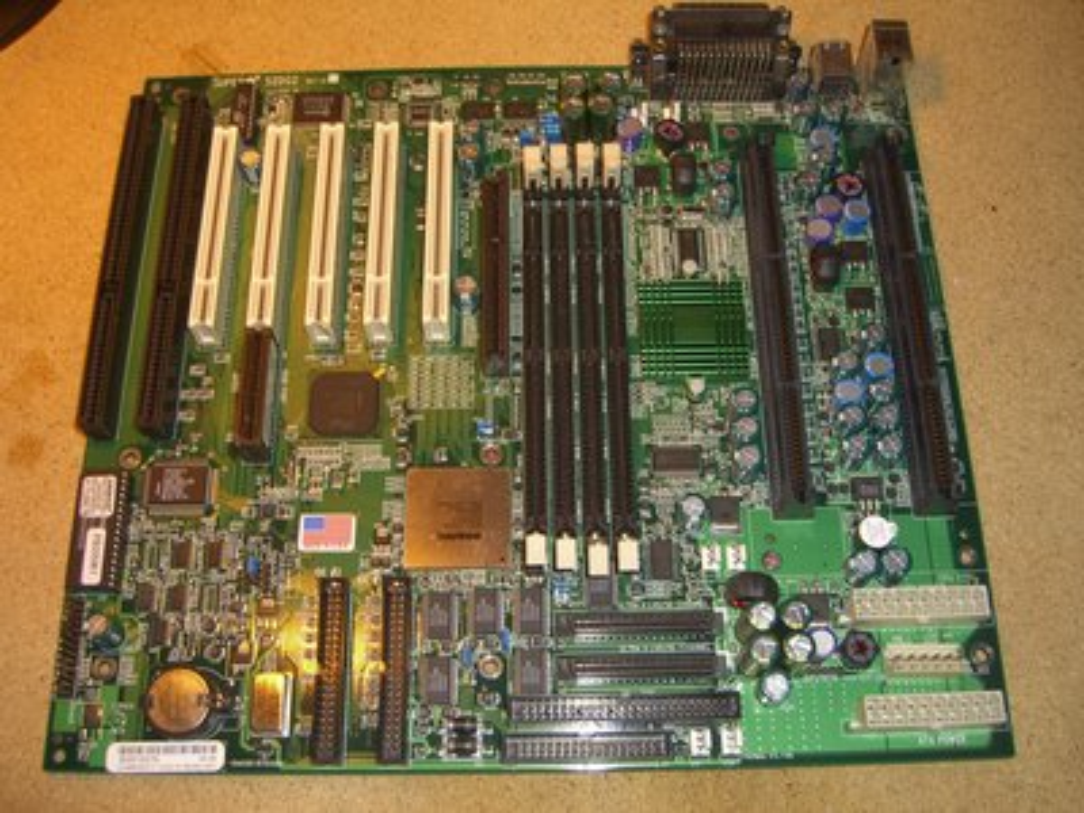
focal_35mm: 38
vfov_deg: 37.7
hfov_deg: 49.0
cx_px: 542
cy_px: 406
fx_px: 1190
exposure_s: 1/60
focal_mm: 7.9
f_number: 2.8
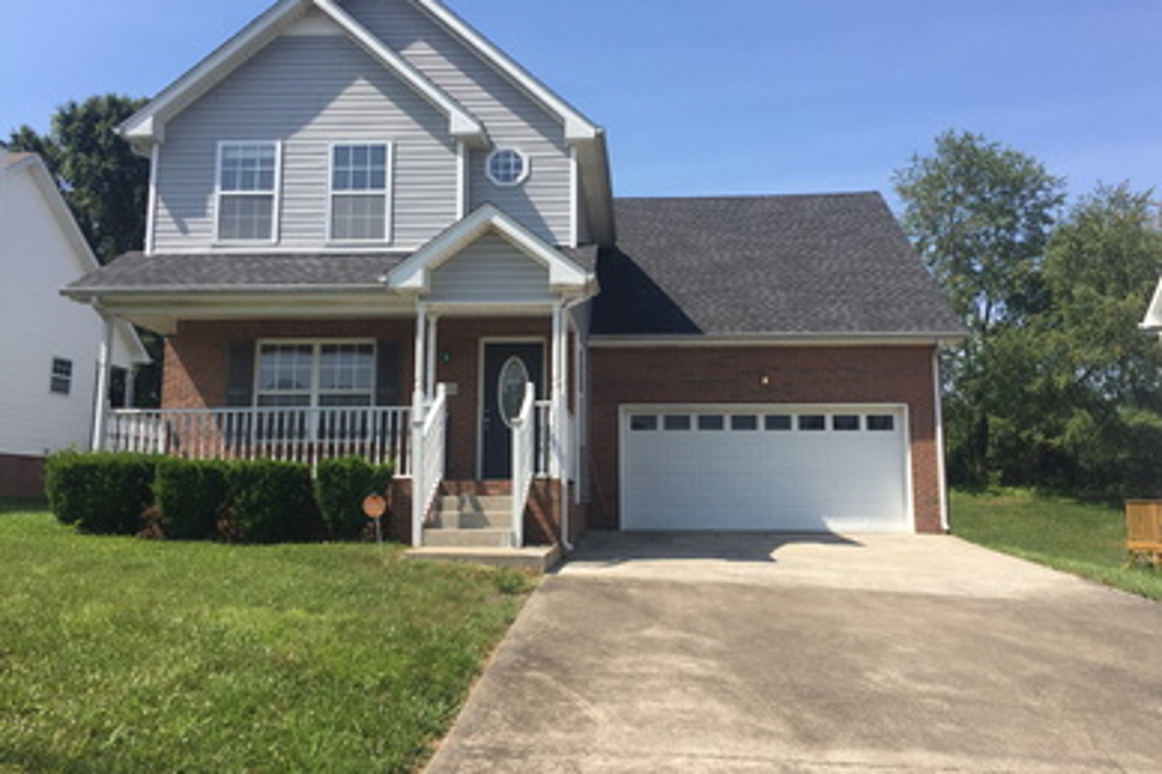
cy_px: 341
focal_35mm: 31
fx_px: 1000
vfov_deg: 42.2
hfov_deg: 60.3
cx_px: 594
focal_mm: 4.15
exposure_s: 1/1582
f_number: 2.2
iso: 32
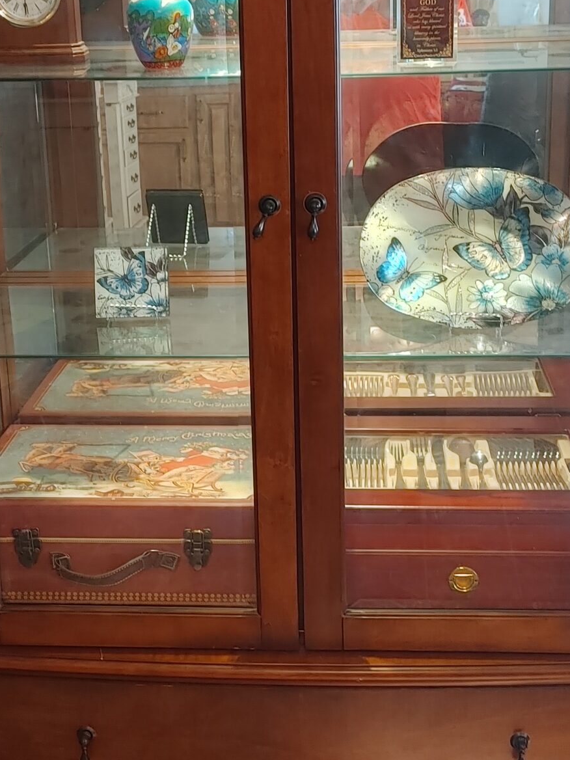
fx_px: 1251
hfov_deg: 25.7
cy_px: 303
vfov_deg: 33.7
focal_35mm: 57
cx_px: 278
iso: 450
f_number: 1.8
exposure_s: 1/60
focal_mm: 4.81
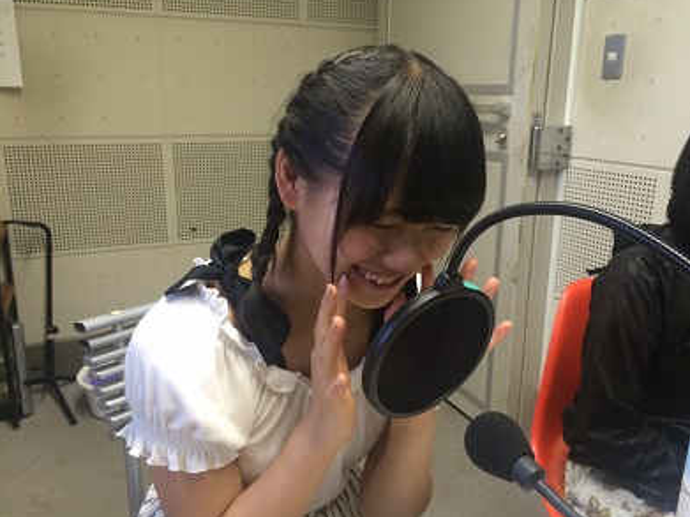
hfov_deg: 60.0
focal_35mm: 30
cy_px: 257
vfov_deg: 46.8
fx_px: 598
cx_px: 356
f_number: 2.2
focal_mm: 4.15
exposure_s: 1/33
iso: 160
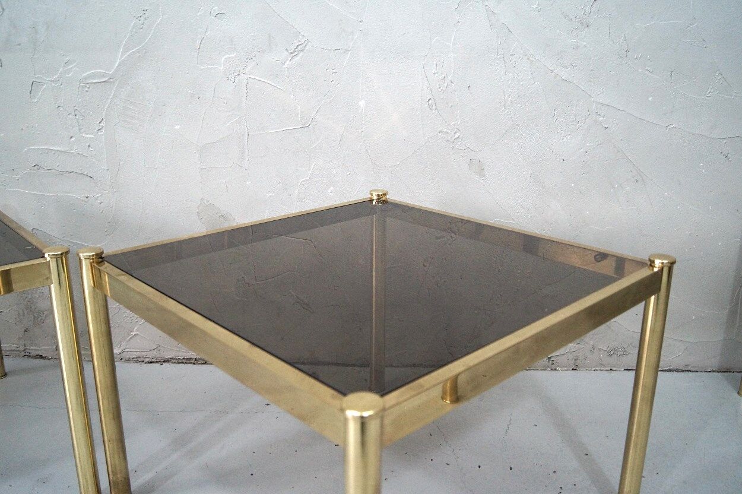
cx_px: 371
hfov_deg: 57.2
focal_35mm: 33
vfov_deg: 39.9
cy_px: 247
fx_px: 680
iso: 1600
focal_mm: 22
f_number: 4
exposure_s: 1/160
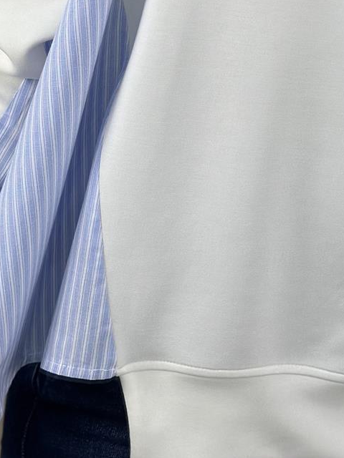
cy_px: 31
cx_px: 141
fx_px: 1590
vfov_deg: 16.2
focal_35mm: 120
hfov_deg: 12.3
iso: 80
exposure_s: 1/303
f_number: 1.78
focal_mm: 6.86
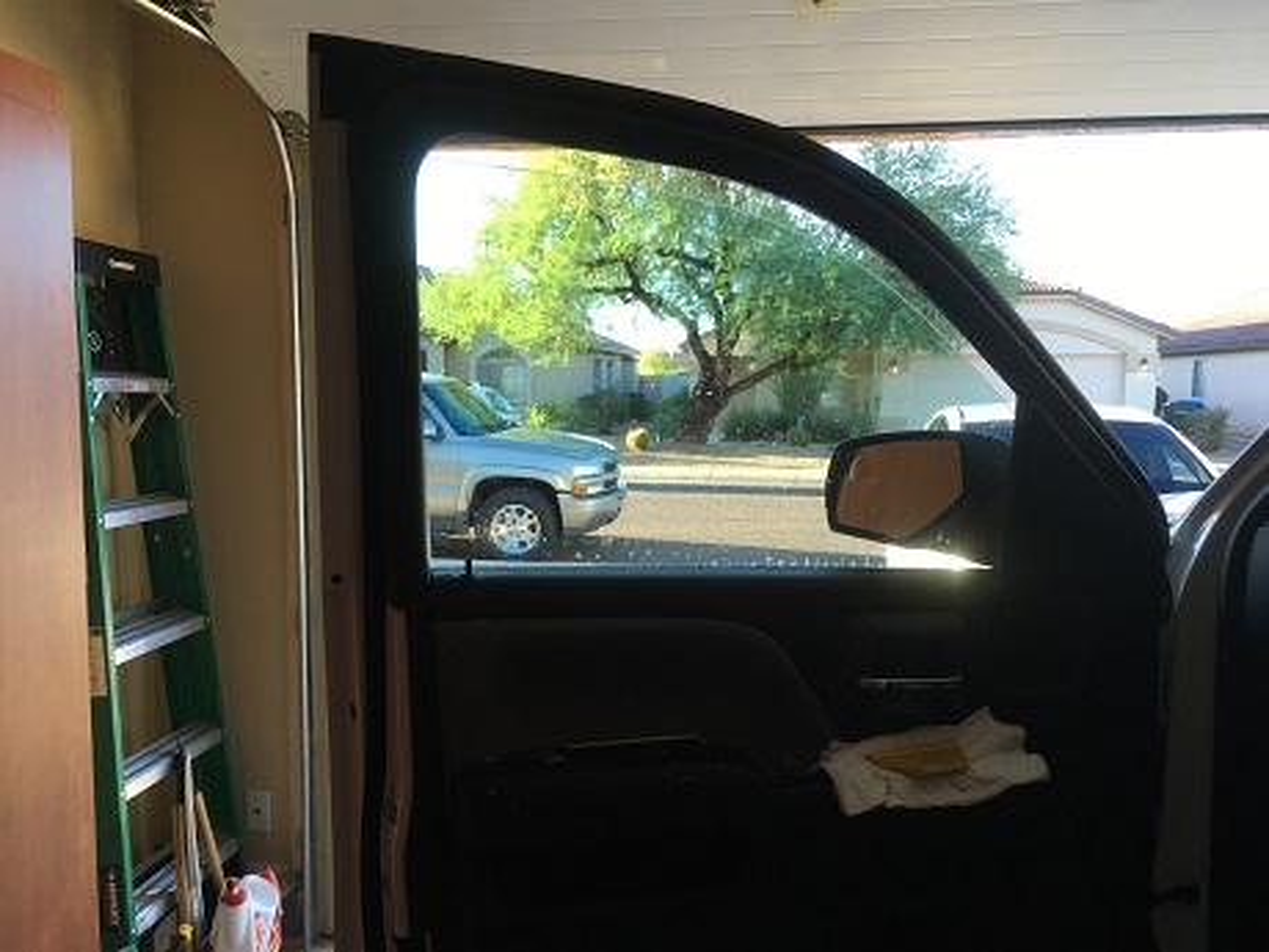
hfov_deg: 61.7
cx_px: 634
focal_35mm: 29
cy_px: 476
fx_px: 1063
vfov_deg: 48.2
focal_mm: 4.15
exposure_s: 1/120
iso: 40
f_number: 2.2
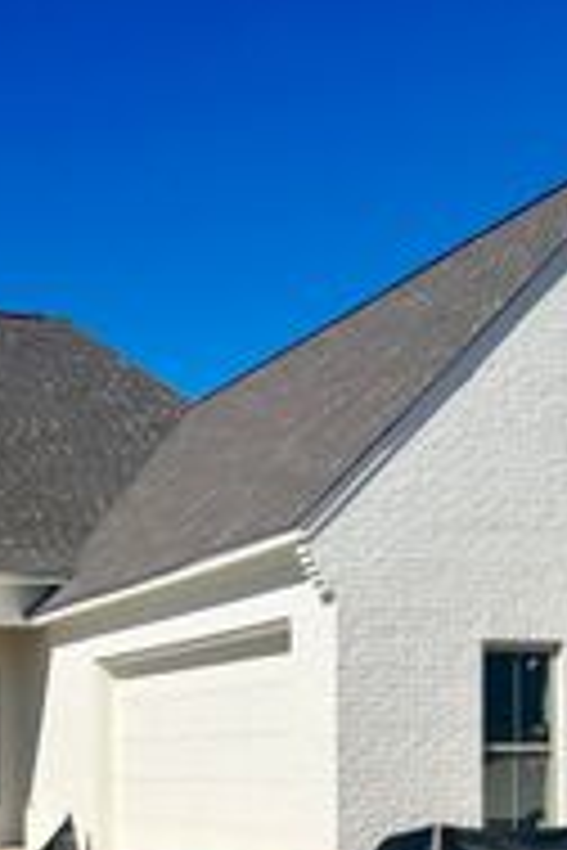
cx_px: 117
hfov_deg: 20.4
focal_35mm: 66
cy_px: 758
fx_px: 1559
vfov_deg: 29.3
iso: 80
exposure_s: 1/12048
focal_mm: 6.86
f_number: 1.78
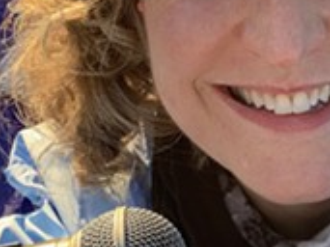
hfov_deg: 21.8
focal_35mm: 90
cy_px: 95
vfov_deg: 16.4
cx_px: 191
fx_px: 857
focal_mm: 2.9
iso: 16
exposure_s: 1/136
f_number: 2.2
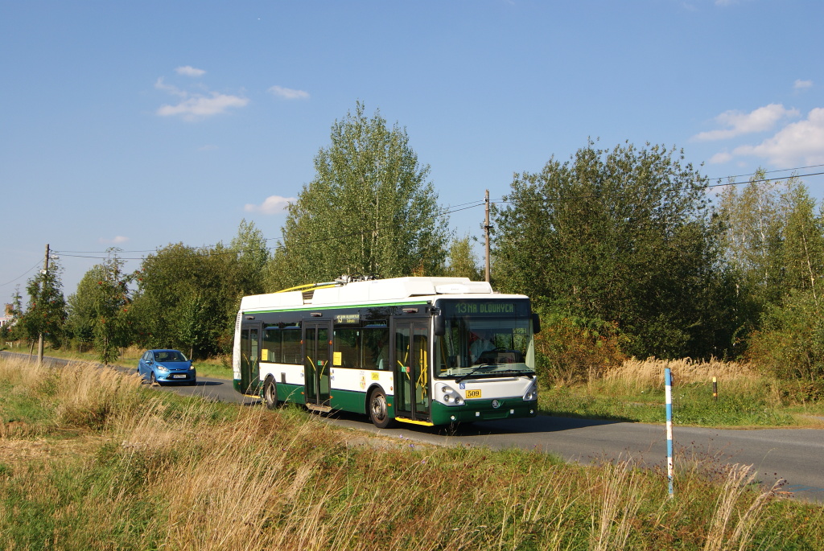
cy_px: 276
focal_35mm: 82
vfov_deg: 16.6
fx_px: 1890
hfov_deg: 24.6
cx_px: 412
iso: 200
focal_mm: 55
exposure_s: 1/500
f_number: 9
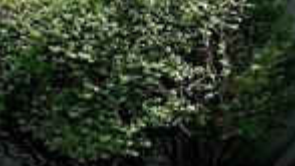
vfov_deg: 6.9
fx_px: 1362
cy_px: 270
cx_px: 223
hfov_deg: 12.3
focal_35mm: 174
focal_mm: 6.3
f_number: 1.7
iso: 12
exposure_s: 1/667
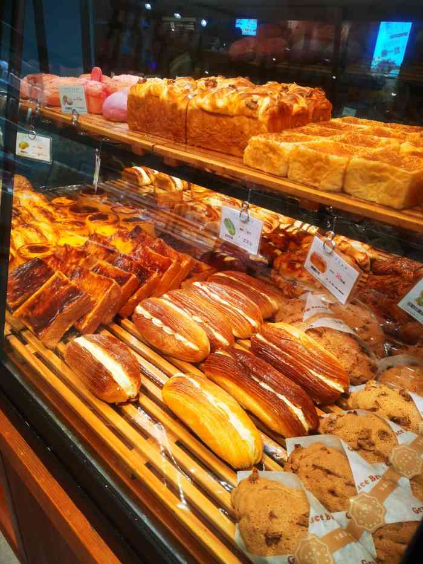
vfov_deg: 65.3
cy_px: 282
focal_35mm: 27
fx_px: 440
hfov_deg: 51.4
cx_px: 212
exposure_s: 1/256
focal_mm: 5.56
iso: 50
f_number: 1.6
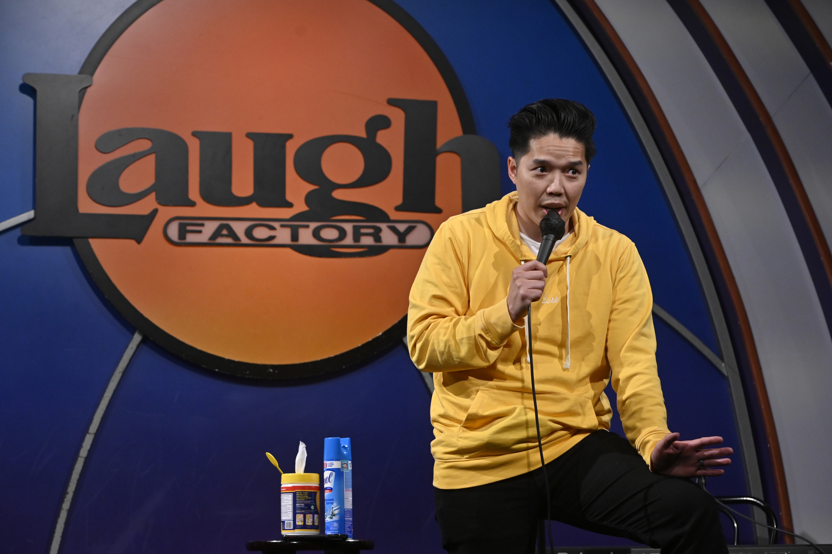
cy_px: 277
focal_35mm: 102
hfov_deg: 20.0
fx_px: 2356
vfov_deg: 13.4
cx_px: 416
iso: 3200
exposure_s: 1/500
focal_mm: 102
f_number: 5.6
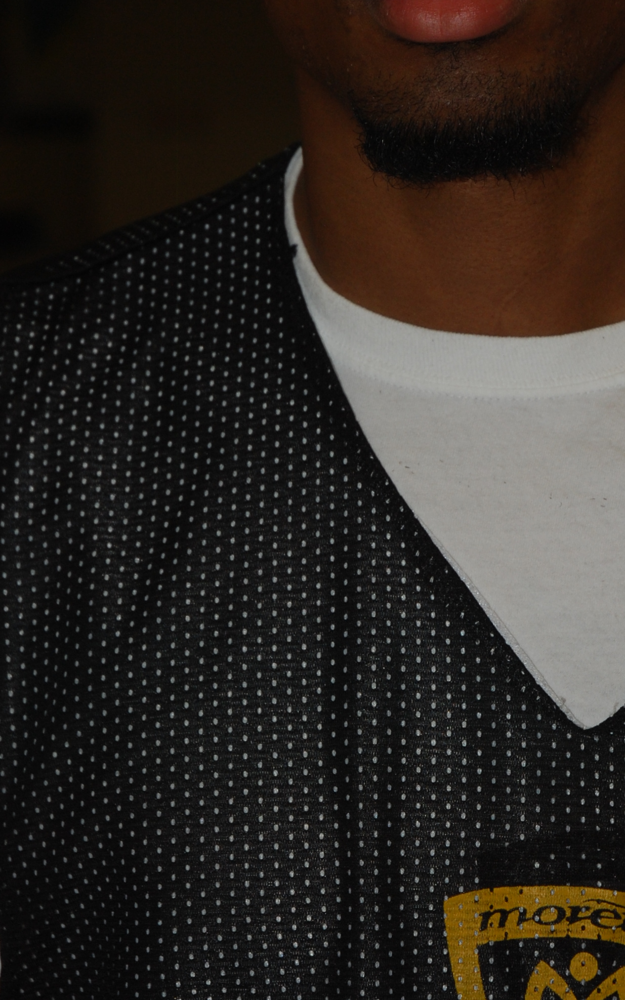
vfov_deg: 14.5
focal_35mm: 144
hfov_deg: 9.1
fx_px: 3924
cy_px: 302
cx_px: 405
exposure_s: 1/60
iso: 200
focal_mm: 48
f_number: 4.5
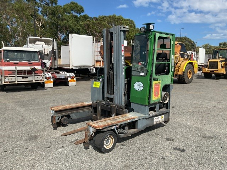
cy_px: 85
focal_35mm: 29
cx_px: 114
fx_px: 190
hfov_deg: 61.7
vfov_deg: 48.2
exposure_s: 1/2320
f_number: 1.8
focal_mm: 3
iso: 16
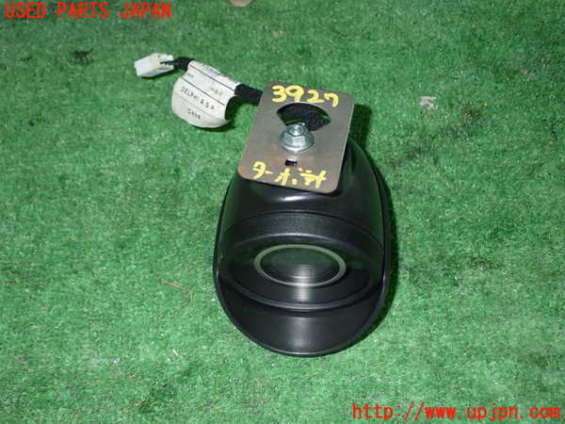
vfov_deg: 37.7
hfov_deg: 49.0
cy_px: 212
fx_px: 620
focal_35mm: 38
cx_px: 282
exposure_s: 1/40
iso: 800
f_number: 8
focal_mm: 6.83
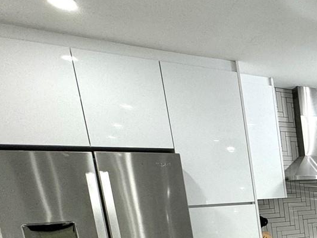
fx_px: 385
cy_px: 255
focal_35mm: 42
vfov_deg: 31.0
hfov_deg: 30.8
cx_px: 444
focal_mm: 2.22
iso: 160
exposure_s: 1/120
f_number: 2.2
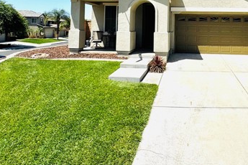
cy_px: 20
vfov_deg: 44.2
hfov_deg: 64.9
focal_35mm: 27
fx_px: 186
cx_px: 173
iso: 50
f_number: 2.2
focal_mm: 2.22
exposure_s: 1/2415
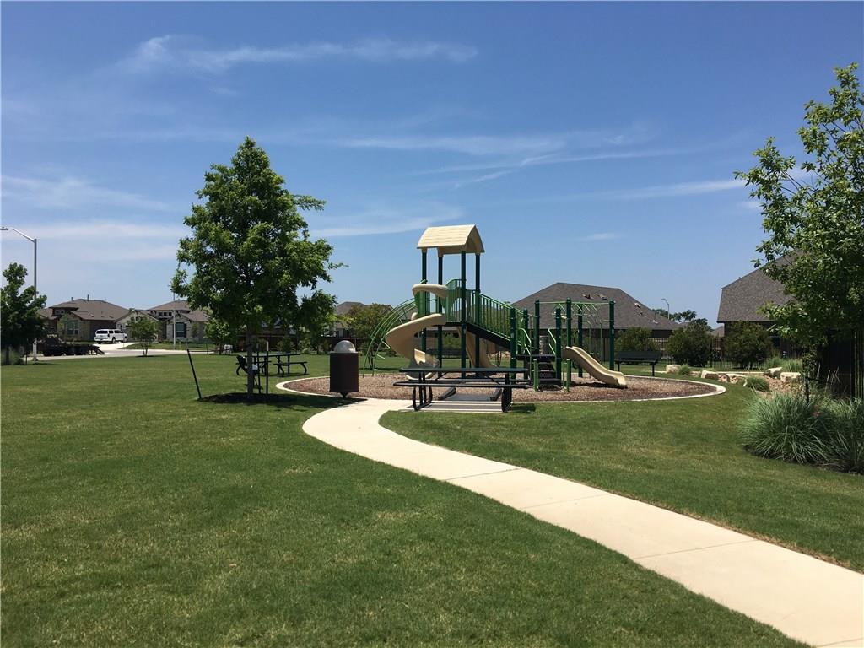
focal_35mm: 29
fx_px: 724
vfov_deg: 48.2
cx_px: 432
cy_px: 324
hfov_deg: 61.7
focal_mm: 4.15
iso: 25
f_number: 2.2
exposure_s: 1/2331
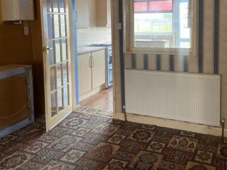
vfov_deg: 36.0
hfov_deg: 47.9
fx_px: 256
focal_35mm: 39
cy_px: 45
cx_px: 116
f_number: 1.8
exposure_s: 1/42
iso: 500
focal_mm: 4.25
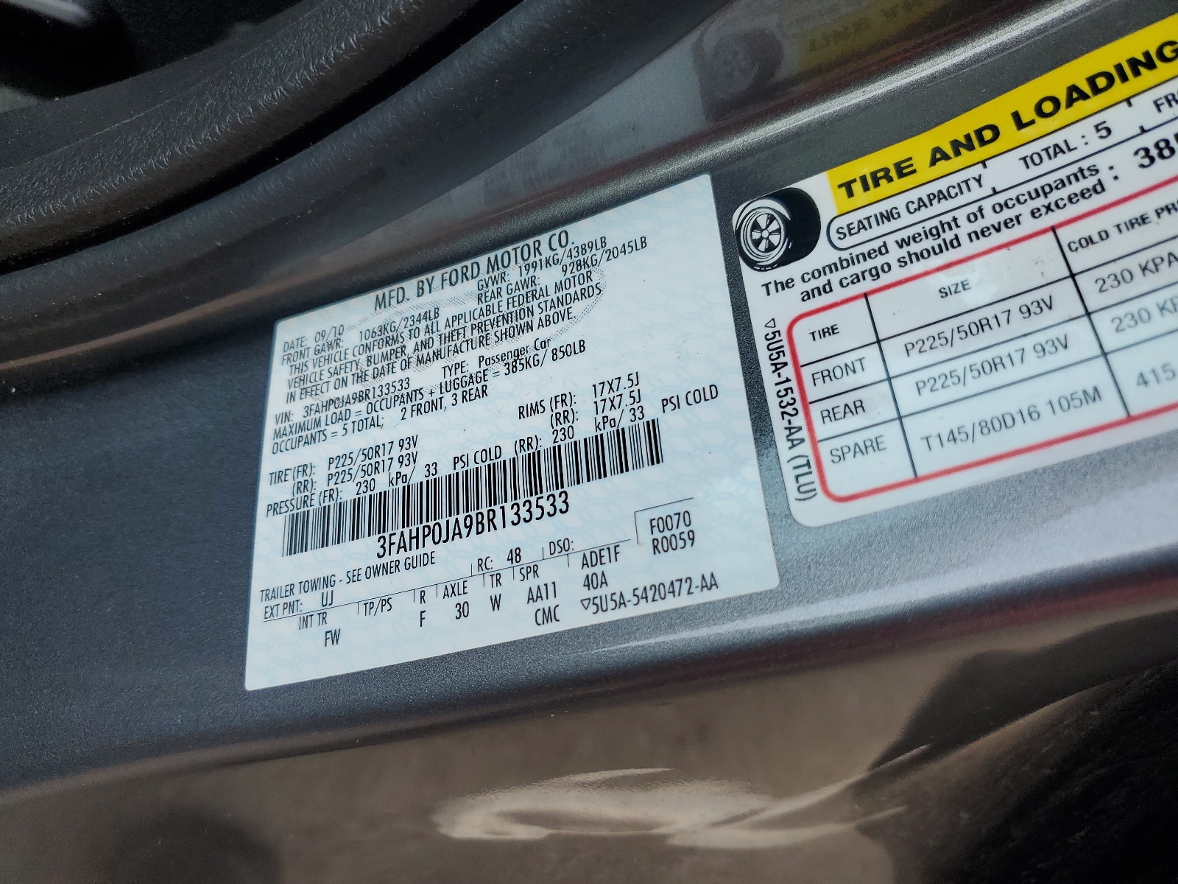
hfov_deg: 67.3
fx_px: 885
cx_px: 589
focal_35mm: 26
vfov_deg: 53.1
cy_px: 442
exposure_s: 1/147
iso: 50
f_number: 1.5
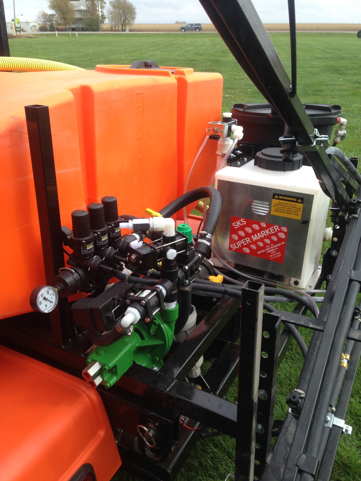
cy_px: 240
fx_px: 459
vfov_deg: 55.4
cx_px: 180
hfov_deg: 42.9
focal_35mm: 33
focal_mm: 4.12
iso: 50
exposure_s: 1/475
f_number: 2.4
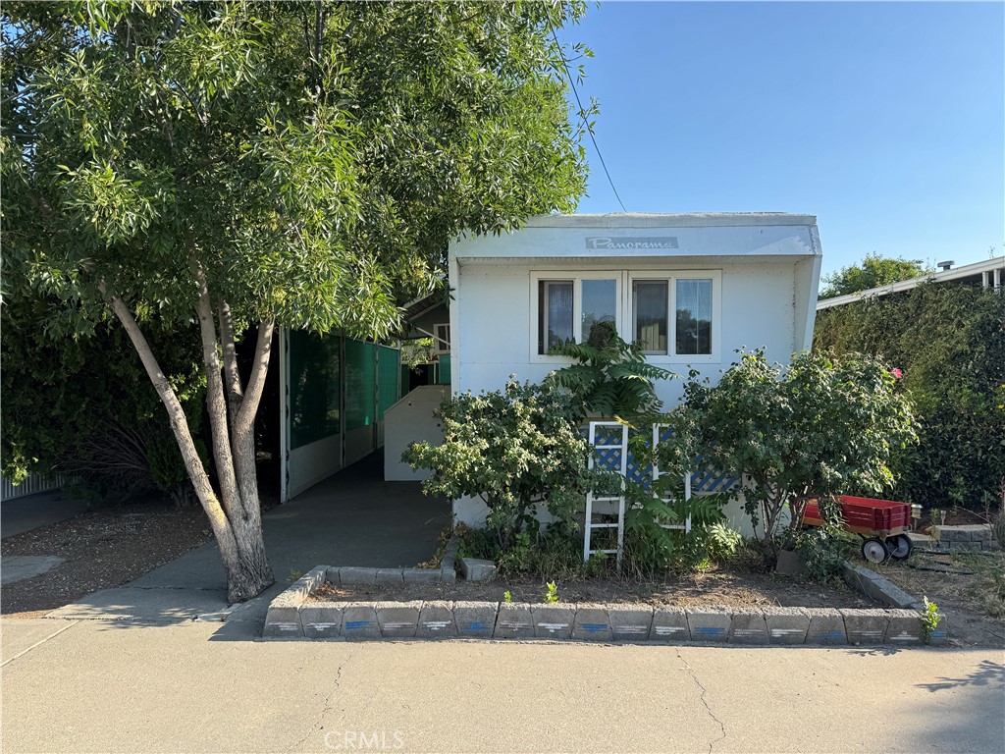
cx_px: 502
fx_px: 697
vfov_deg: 56.8
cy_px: 377
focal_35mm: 24
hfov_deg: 71.6
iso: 80
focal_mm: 6.76
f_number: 1.78
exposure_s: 1/1818
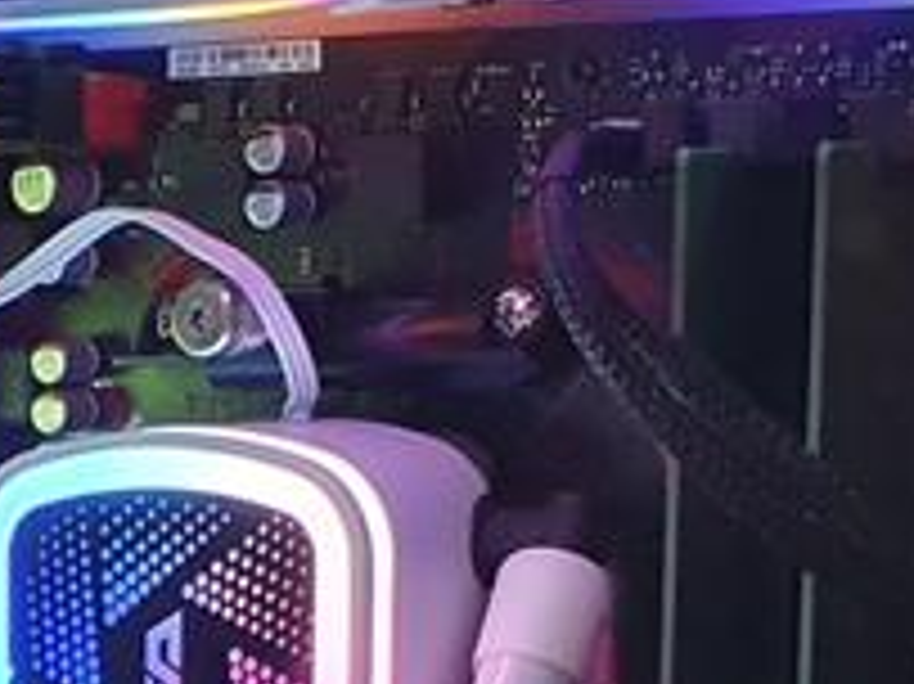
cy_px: 1251
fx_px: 4328
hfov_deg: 11.8
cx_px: -212
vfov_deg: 8.7
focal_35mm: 164
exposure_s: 1/120
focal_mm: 4.32
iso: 320
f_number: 2.4
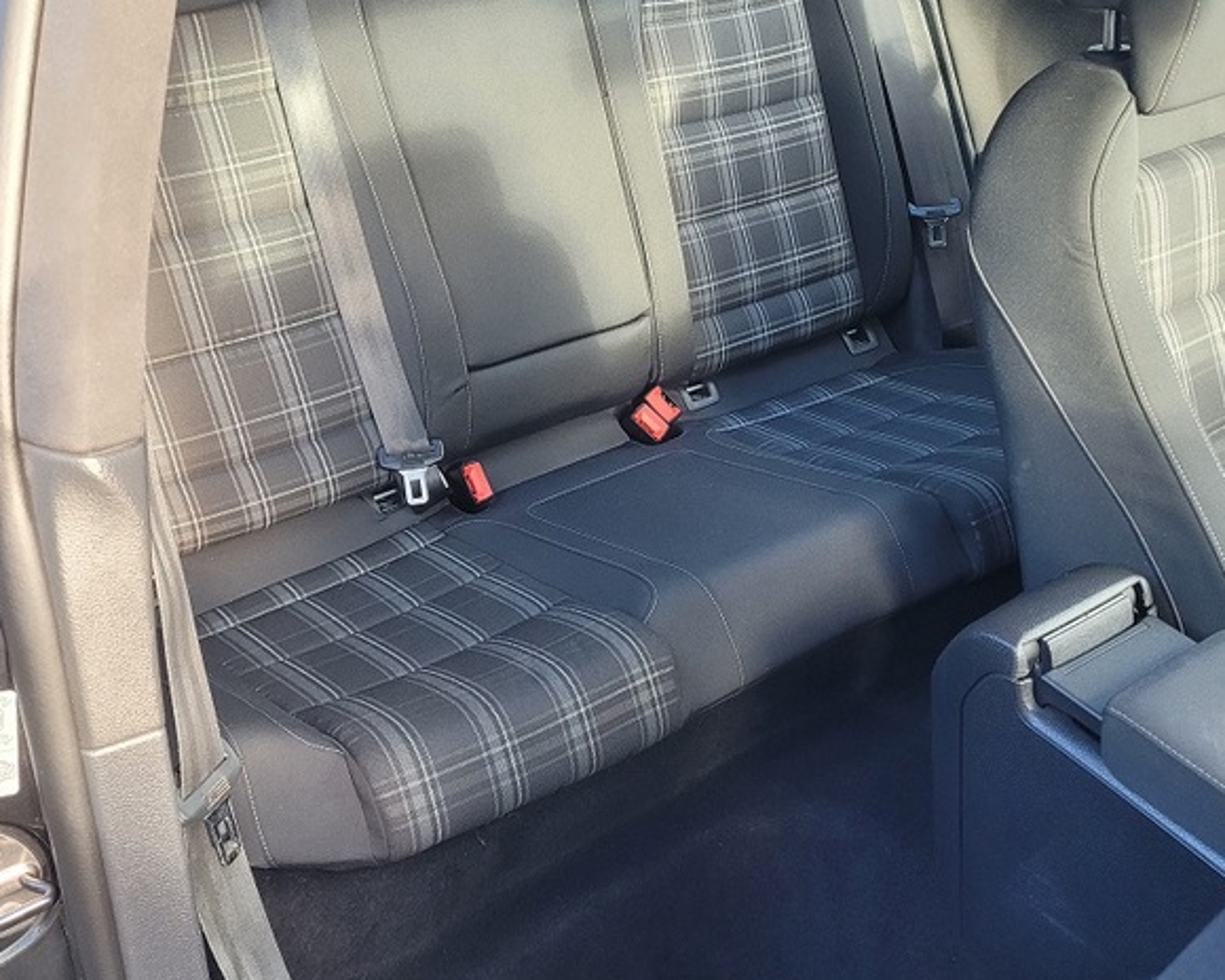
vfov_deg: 51.5
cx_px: 560
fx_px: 1015
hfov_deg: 62.1
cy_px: 492
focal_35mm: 28
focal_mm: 5.4
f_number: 1.8
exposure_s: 1/100
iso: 320
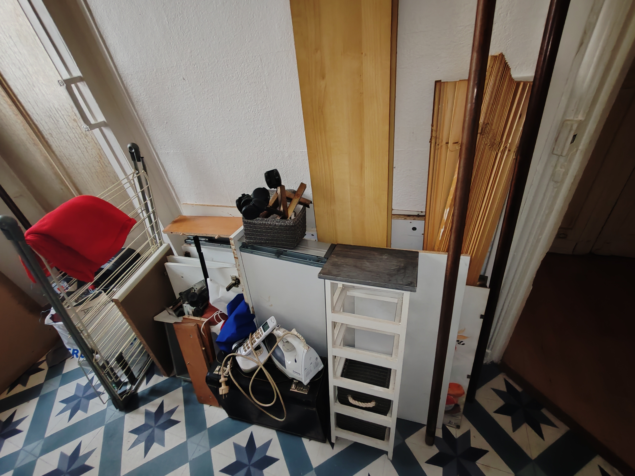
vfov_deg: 78.1
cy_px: 238
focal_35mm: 16
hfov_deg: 94.5
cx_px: 318
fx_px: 294
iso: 1250
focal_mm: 1.96
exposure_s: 1/25
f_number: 2.2
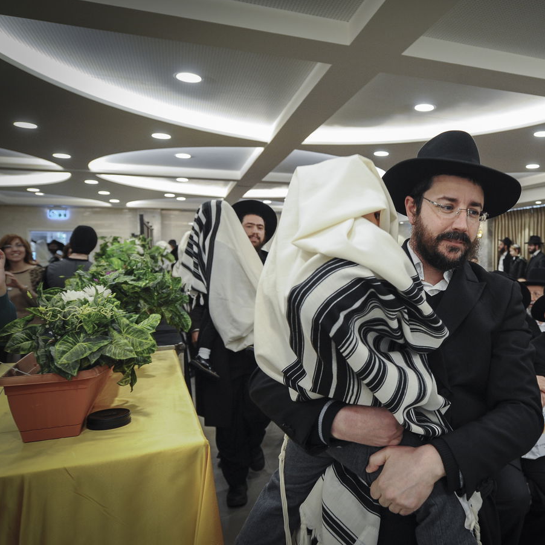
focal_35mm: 29
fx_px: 517
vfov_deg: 55.6
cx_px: 411
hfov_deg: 53.0
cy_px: 270
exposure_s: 1/160
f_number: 4.5
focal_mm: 22
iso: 1600
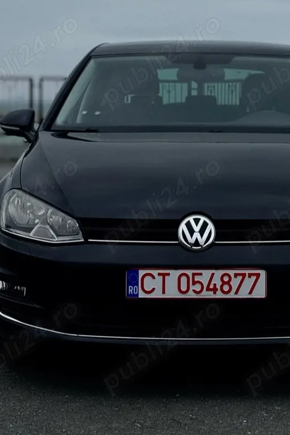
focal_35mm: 91
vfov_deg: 22.1
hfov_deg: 15.0
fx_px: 1100
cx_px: 198
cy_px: 83
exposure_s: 1/970
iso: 32
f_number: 1.6
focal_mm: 5.96
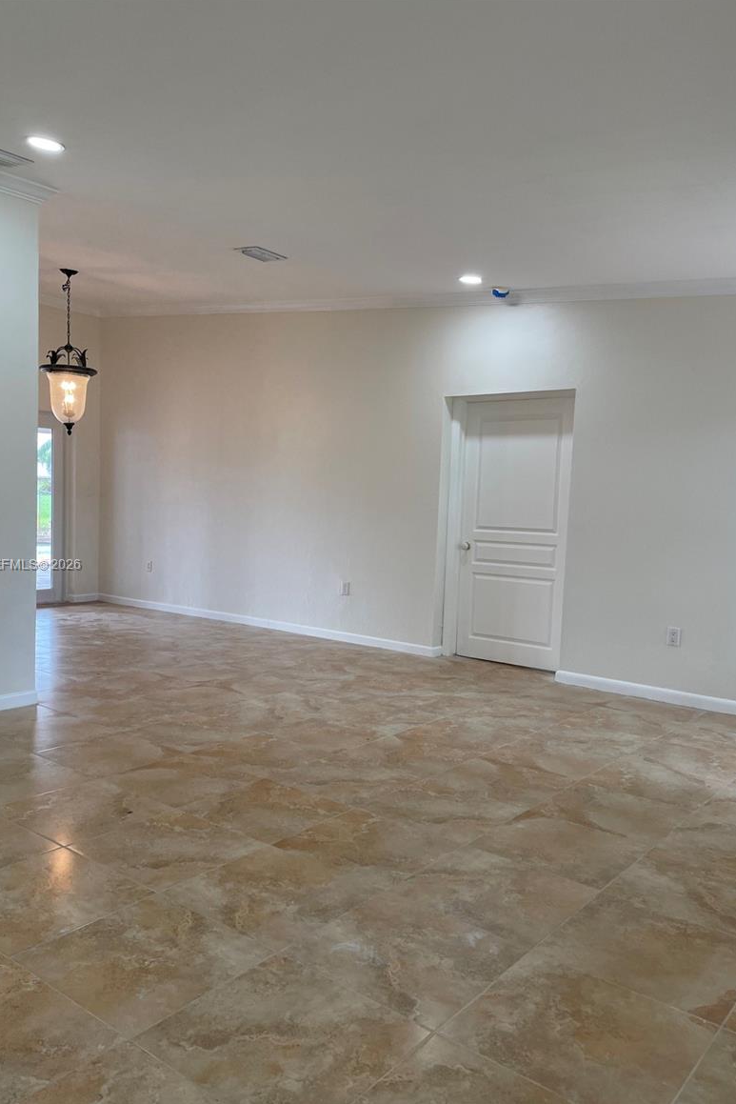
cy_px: 566
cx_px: 333
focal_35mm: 28
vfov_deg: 65.5
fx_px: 858
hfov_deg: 46.4
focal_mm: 4.2
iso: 64
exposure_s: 1/120
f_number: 1.6
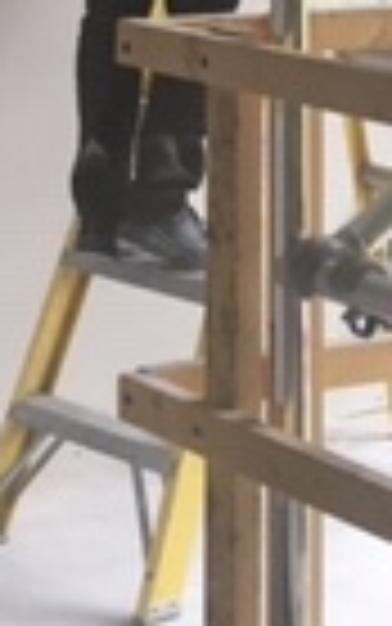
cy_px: -576
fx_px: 2425
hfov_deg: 9.2
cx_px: 104
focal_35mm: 142
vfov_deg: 13.0
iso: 125
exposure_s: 1/33
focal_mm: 4.15
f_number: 2.2
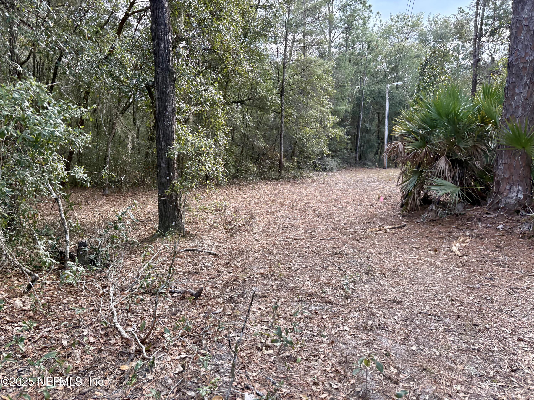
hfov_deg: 67.3
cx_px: 267
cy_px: 200
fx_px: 401
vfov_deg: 53.1
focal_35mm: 26
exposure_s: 1/404
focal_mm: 5.96
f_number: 1.6
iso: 64
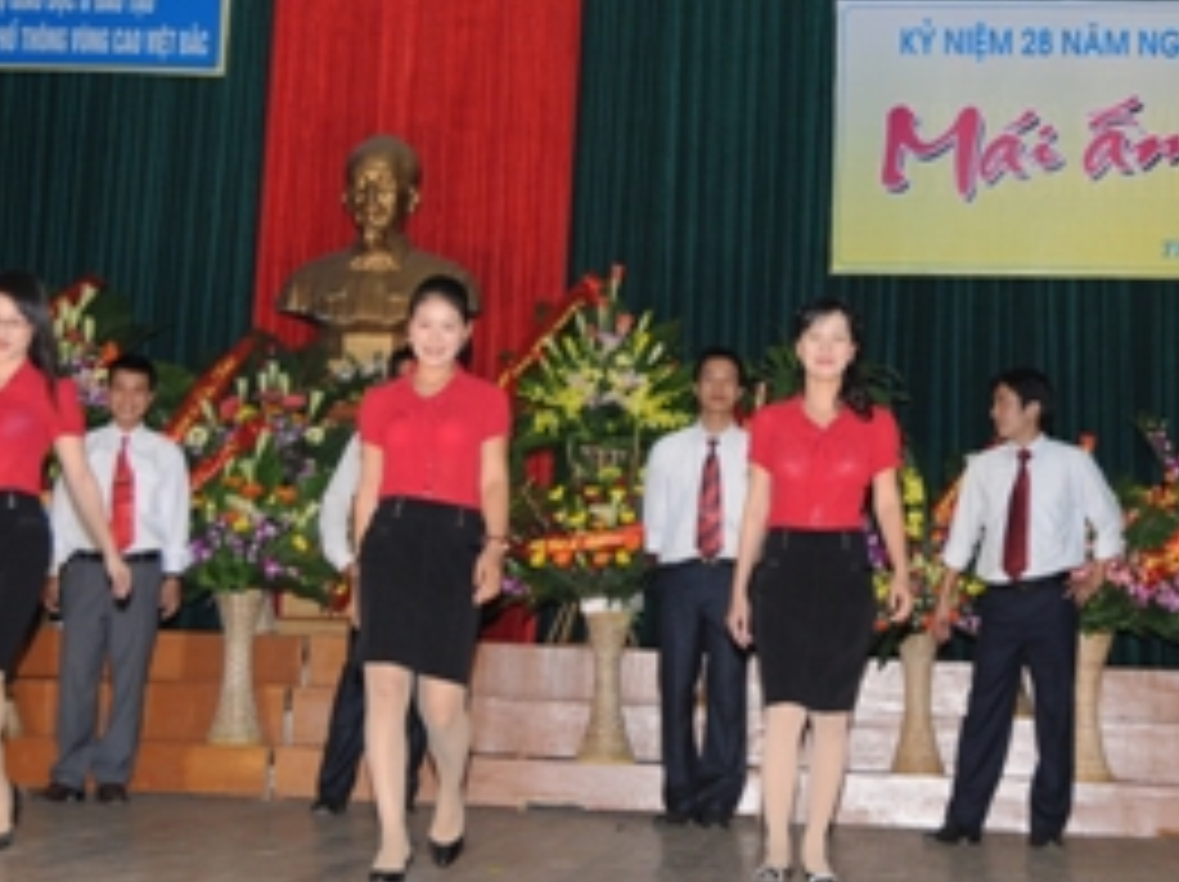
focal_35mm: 84
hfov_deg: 23.3
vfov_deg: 17.5
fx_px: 2858
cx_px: 673
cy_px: 338
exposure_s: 1/60
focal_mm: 34
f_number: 5.6
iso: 400
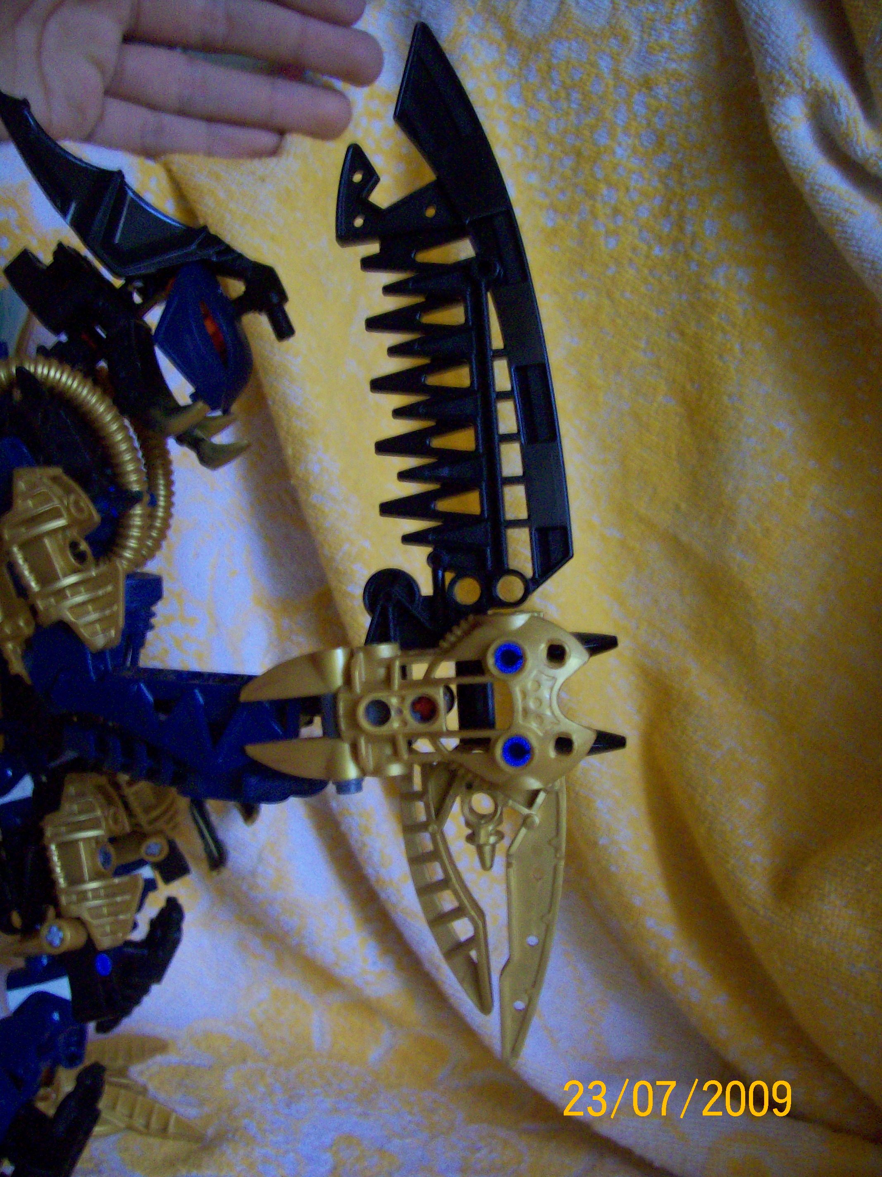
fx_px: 1224
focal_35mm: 36
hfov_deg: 39.6
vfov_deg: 51.4
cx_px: 441
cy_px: 588
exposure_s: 1/8
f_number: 2.7
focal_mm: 6
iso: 160
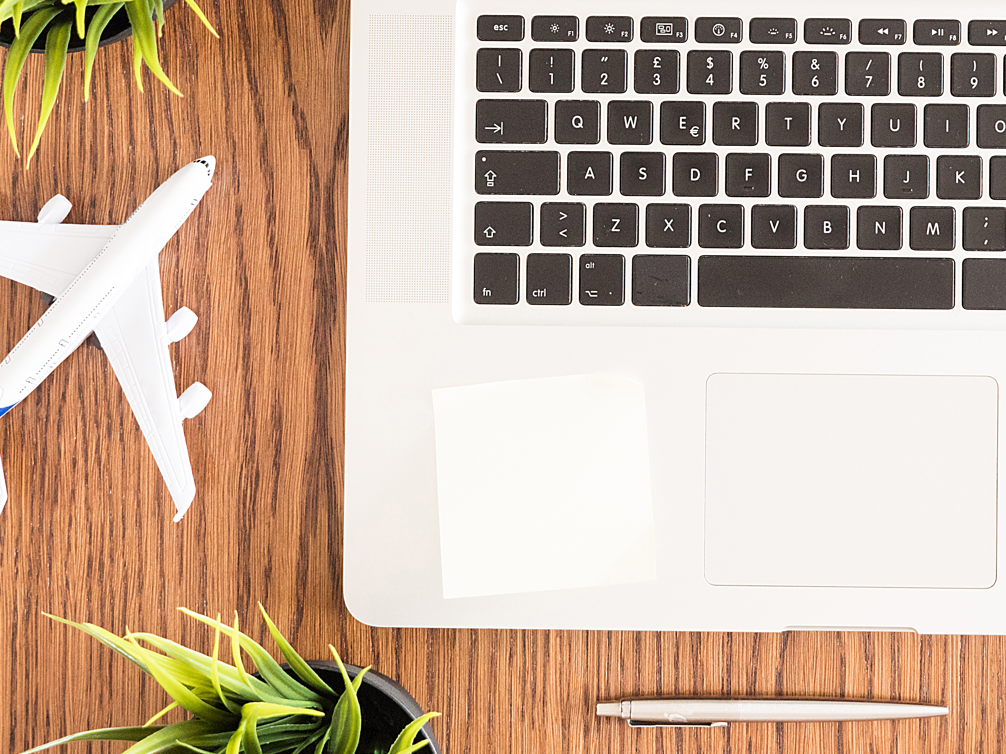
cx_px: 712
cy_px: 134
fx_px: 2645
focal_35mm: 91
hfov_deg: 21.4
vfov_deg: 16.1
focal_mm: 23
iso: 800
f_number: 4
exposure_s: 1/100
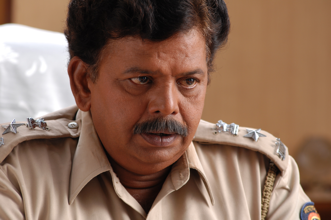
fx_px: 2548
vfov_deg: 4.9
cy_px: 110
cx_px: 166
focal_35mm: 278
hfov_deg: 7.4
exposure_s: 1/80
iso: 250
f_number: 5
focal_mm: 185
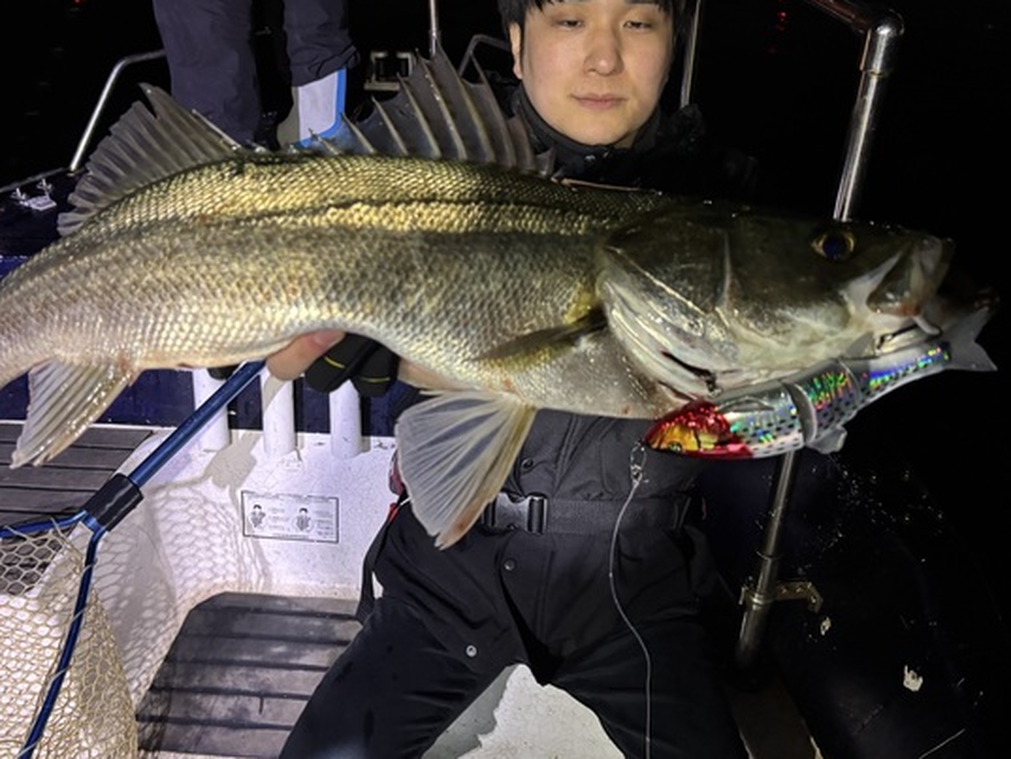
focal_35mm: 31
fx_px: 906
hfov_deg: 58.3
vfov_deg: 45.3
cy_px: 311
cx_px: 491
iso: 400
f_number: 1.6
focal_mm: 5.96
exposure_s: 1/33
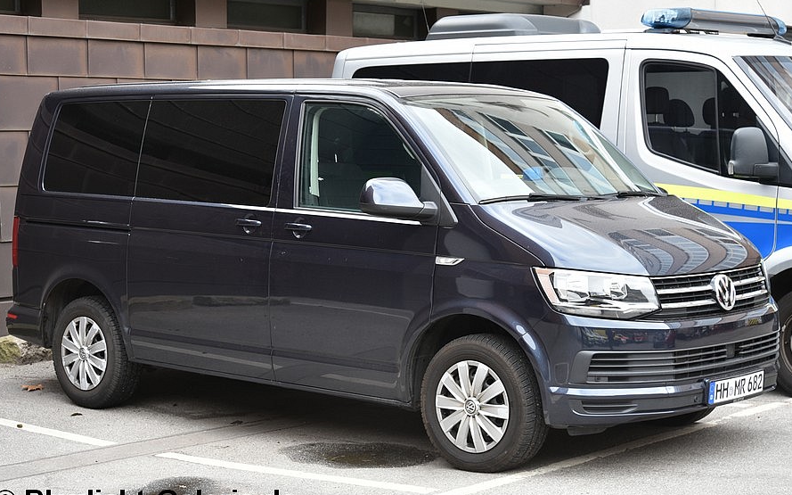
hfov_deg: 32.0
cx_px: 393
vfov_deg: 20.3
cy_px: 246
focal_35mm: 64
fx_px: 1381
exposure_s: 1/160
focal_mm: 62
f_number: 6.3
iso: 400
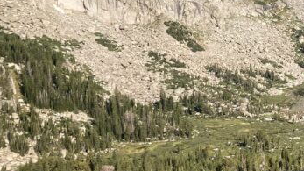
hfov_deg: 21.7
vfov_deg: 13.4
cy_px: 44
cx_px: 375
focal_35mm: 90
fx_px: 725
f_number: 1.8
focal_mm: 3.99
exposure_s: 1/1412
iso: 20
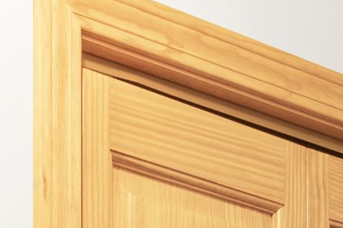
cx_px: -45
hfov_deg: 20.7
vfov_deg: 10.3
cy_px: 696
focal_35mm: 93
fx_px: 886
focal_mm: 10
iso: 100
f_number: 8
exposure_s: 1/2
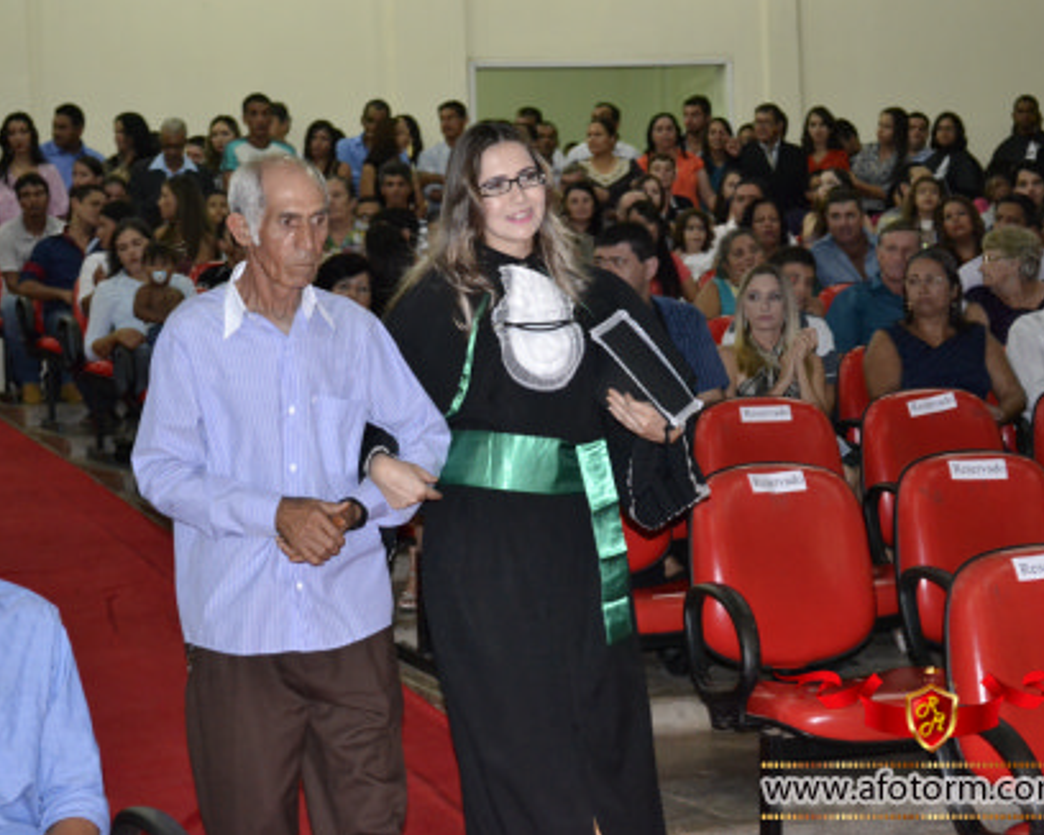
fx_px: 2131
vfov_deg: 22.1
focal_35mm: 69
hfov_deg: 27.5
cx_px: 494
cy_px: 416
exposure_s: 1/60
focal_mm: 40
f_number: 5.3
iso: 3200
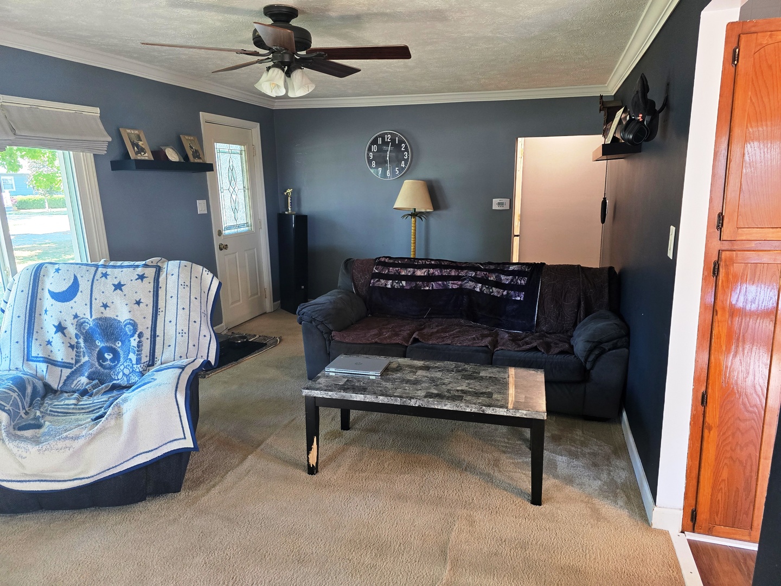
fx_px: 519
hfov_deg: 73.9
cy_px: 293
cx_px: 390
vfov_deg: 58.9
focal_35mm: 23
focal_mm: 6.3
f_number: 1.7
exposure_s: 1/120
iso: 400
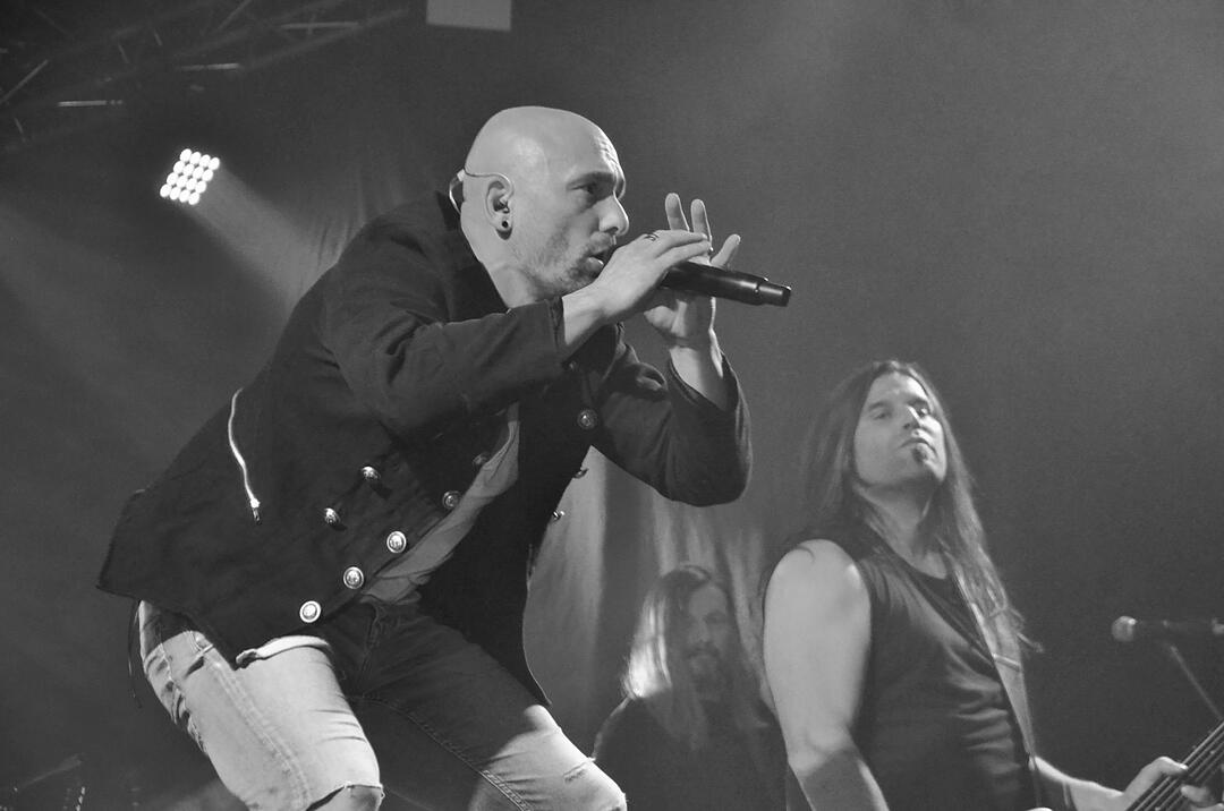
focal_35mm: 90
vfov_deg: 15.1
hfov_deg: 22.7
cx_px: 612
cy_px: 406
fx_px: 3055
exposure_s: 1/100
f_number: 5.6
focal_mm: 60
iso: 3200
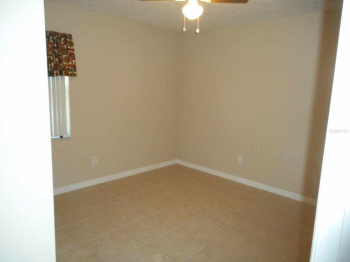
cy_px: 131
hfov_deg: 69.4
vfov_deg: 54.9
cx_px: 175
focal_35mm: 25
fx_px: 253
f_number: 3.7
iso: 560
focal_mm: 4.5
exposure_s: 1/25
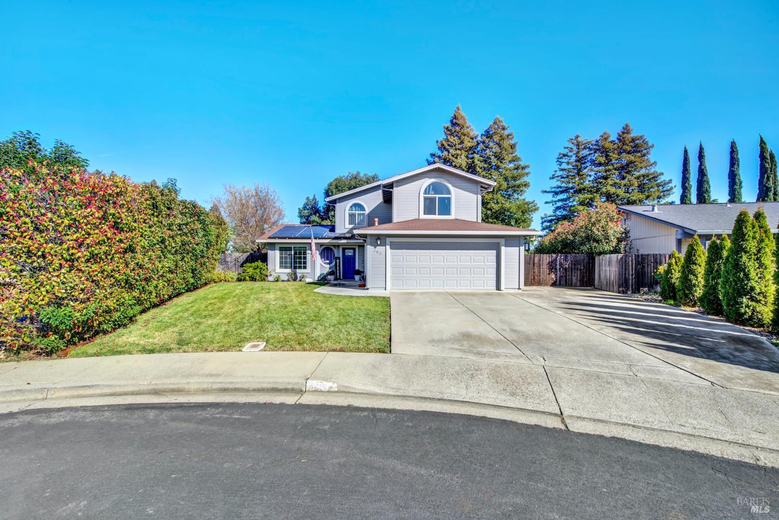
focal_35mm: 14
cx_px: 390
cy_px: 260
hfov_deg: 104.2
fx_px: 303
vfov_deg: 81.3
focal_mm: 14
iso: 100
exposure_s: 1/80
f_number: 14
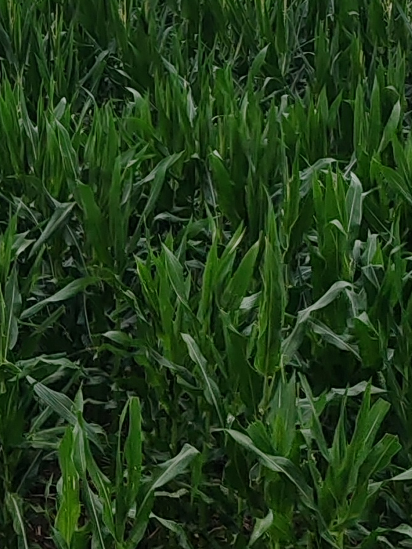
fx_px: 1967
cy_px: -153
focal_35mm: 124
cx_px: -198
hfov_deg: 11.5
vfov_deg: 15.2
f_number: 1.9
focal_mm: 6.12
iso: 50
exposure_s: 1/190
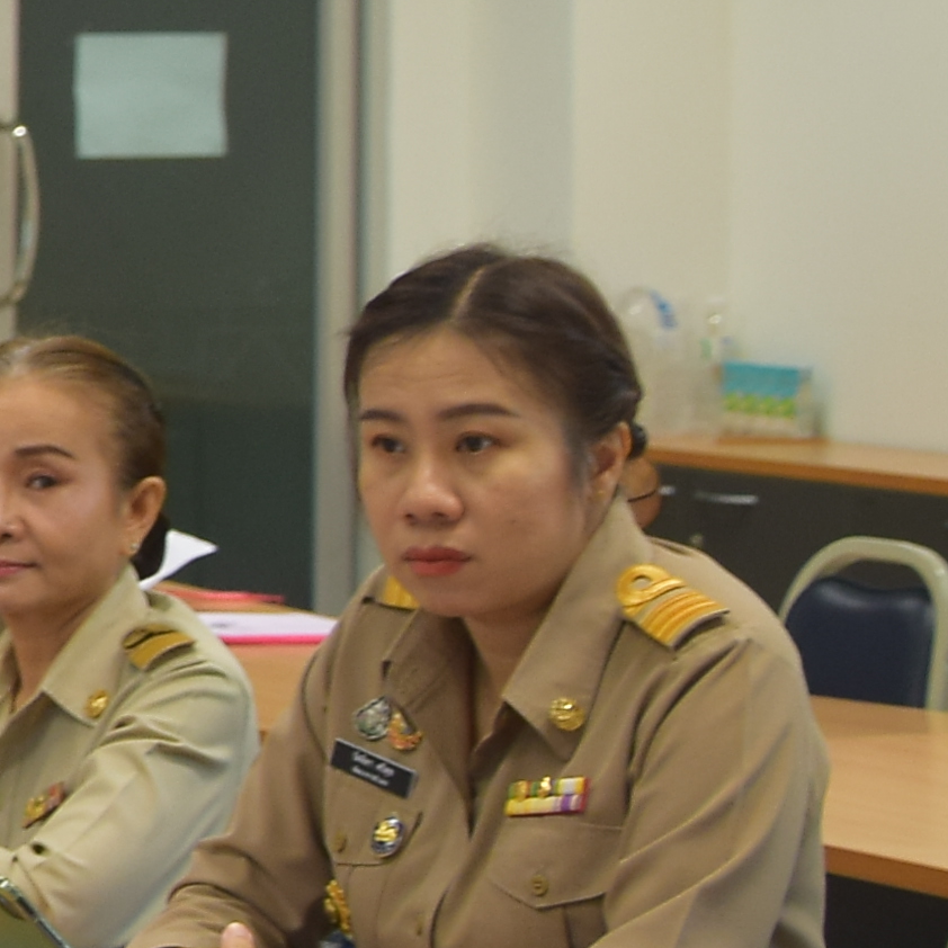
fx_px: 5276
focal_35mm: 170
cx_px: -1252
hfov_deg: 9.3
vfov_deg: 10.2
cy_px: 129
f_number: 4
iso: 400
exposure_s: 1/40
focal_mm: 25
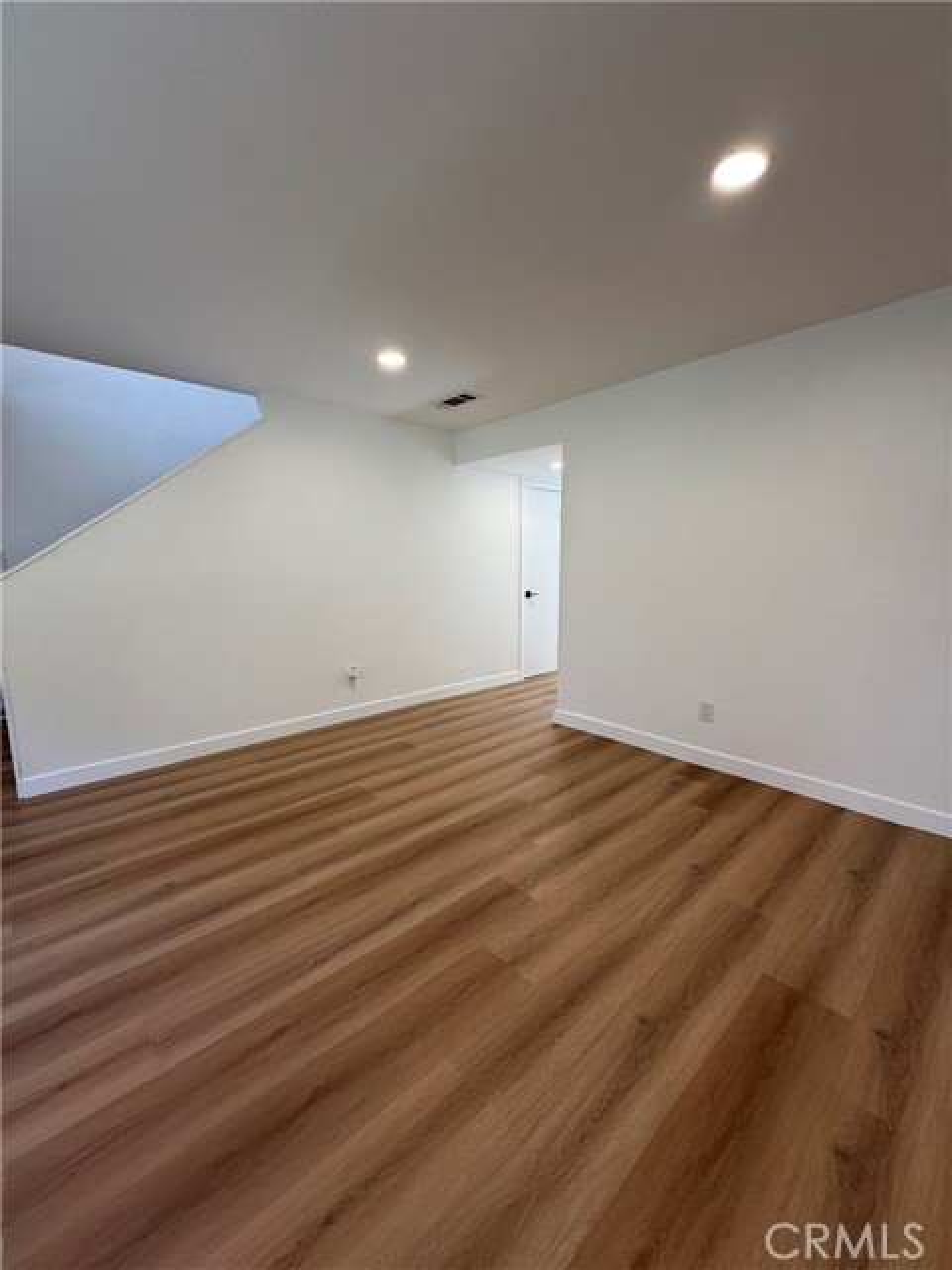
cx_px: 476
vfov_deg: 102.1
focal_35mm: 14
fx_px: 513
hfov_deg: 85.7
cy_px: 635
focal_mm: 2.22
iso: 100
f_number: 2.2
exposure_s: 1/120
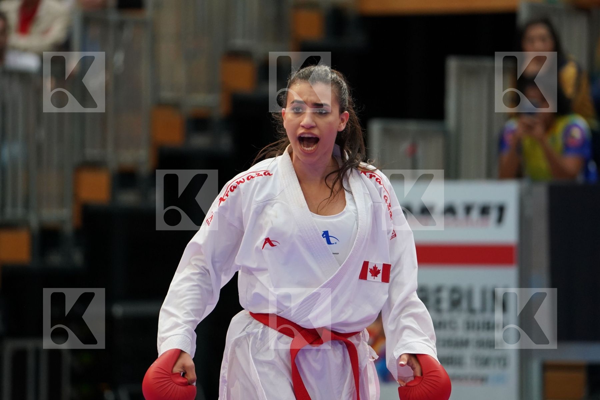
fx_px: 5000
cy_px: 200
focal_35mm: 300
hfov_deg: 6.9
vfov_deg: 4.6
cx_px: 300
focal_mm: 200
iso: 2000
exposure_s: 1/1000
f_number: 2.8
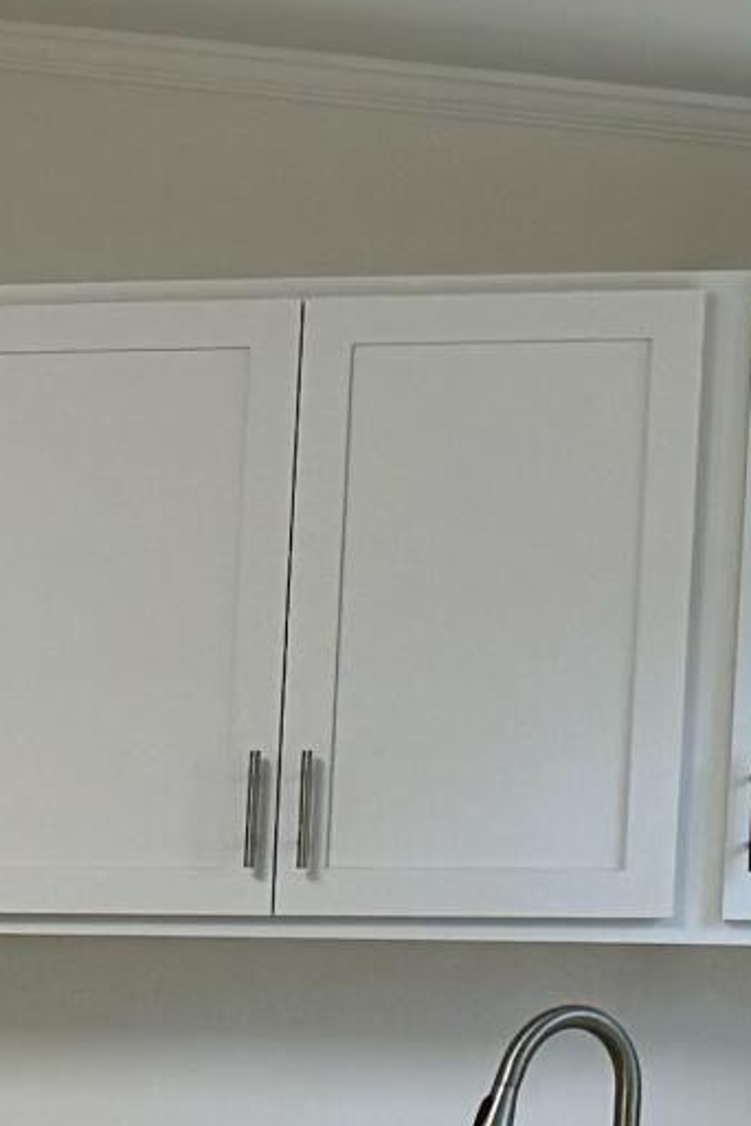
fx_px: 4568
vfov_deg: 13.8
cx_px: -1129
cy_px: 1247
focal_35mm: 146
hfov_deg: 8.5
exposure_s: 1/223
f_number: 1.78
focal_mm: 6.76
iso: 200
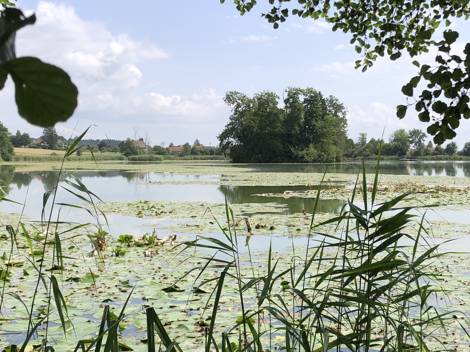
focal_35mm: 48
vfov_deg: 30.2
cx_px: 309
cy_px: 193
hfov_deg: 39.2
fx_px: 652
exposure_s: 1/2558
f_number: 1.8
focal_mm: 3.99
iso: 20
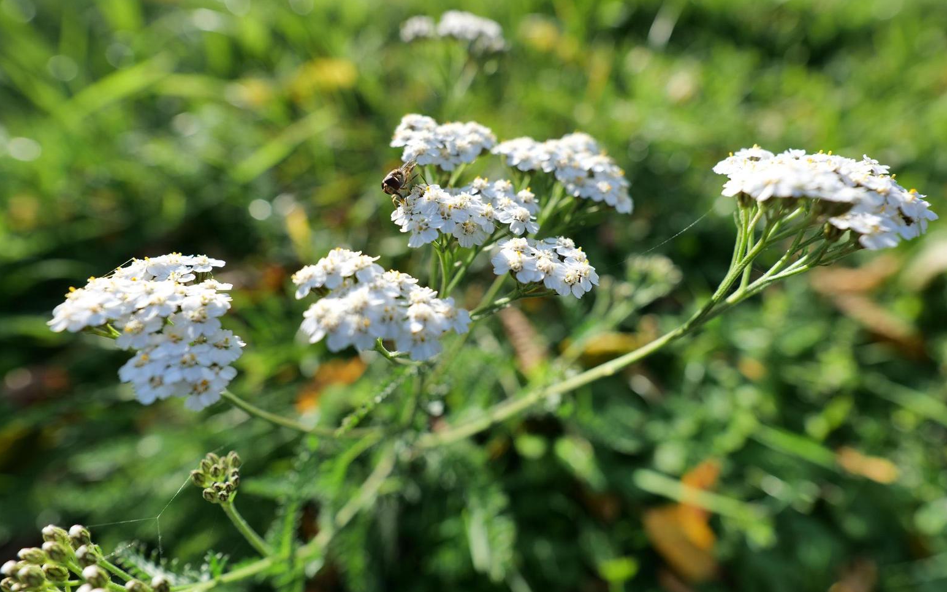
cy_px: 275
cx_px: 488
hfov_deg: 88.0
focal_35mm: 19
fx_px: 490
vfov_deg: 62.2
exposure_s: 1/250
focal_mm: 18
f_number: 4.5
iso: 100
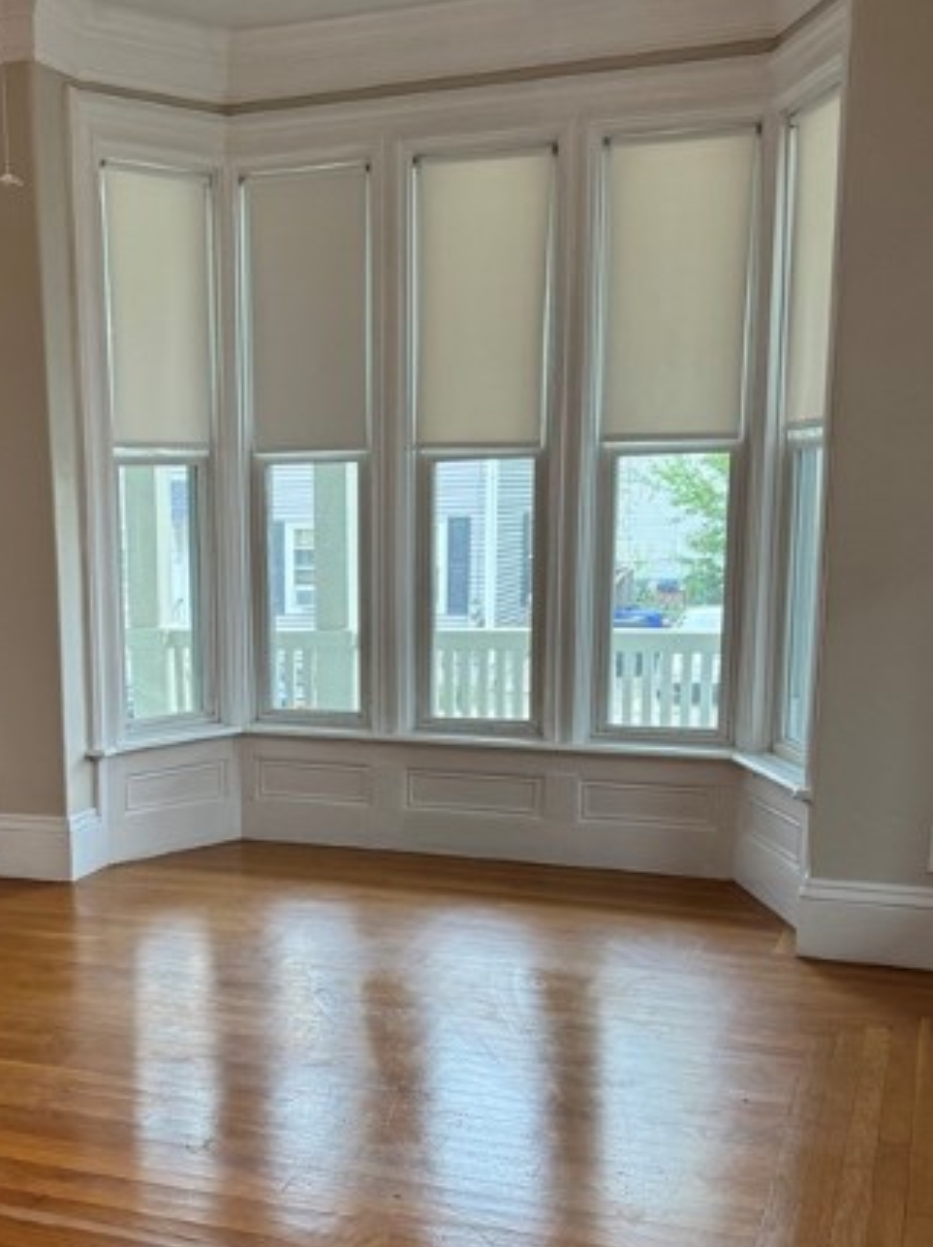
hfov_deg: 32.9
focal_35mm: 43
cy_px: 785
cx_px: 241
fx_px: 1548
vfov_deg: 43.5
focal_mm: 6.76
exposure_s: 1/120
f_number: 1.78
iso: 200
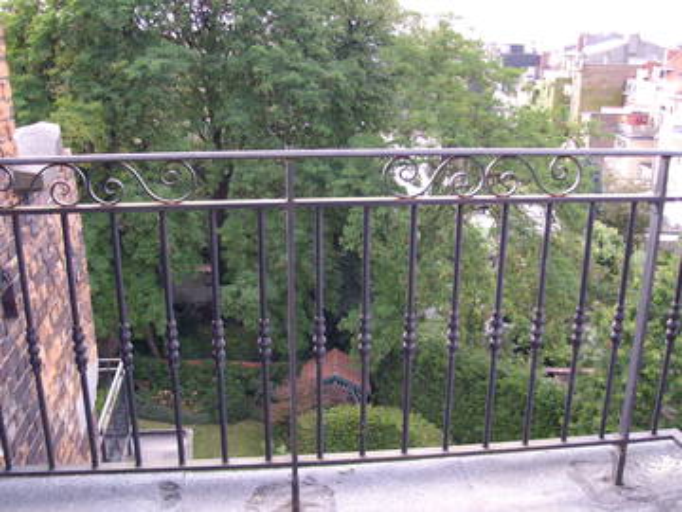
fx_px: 709
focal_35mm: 36
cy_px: 256
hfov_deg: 51.4
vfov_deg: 39.7
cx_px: 341
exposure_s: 1/200
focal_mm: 6
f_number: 2.7
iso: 160
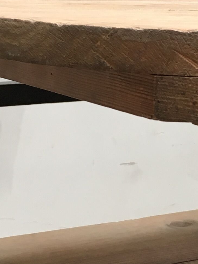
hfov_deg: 11.9
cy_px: 145
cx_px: 264
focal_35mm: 121
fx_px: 922
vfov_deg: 16.3
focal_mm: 4.15
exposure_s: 1/33
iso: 32
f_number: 2.2
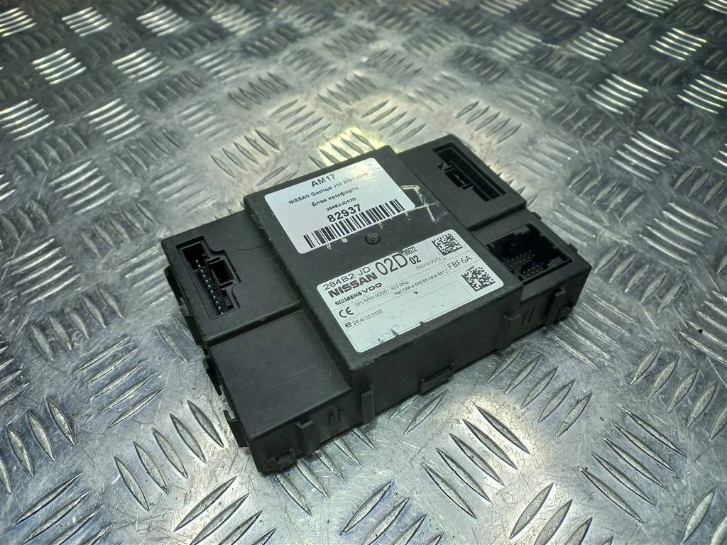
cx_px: 364
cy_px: 272
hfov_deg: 69.4
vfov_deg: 54.9
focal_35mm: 25
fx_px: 525
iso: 32
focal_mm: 4.6
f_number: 1.8
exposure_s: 1/100
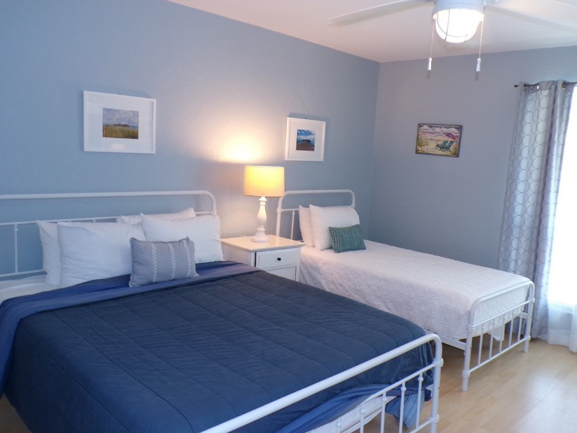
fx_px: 484
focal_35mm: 29
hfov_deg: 61.4
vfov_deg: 48.3
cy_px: 215
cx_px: 328
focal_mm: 4.3
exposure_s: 1/42
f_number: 3
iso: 200
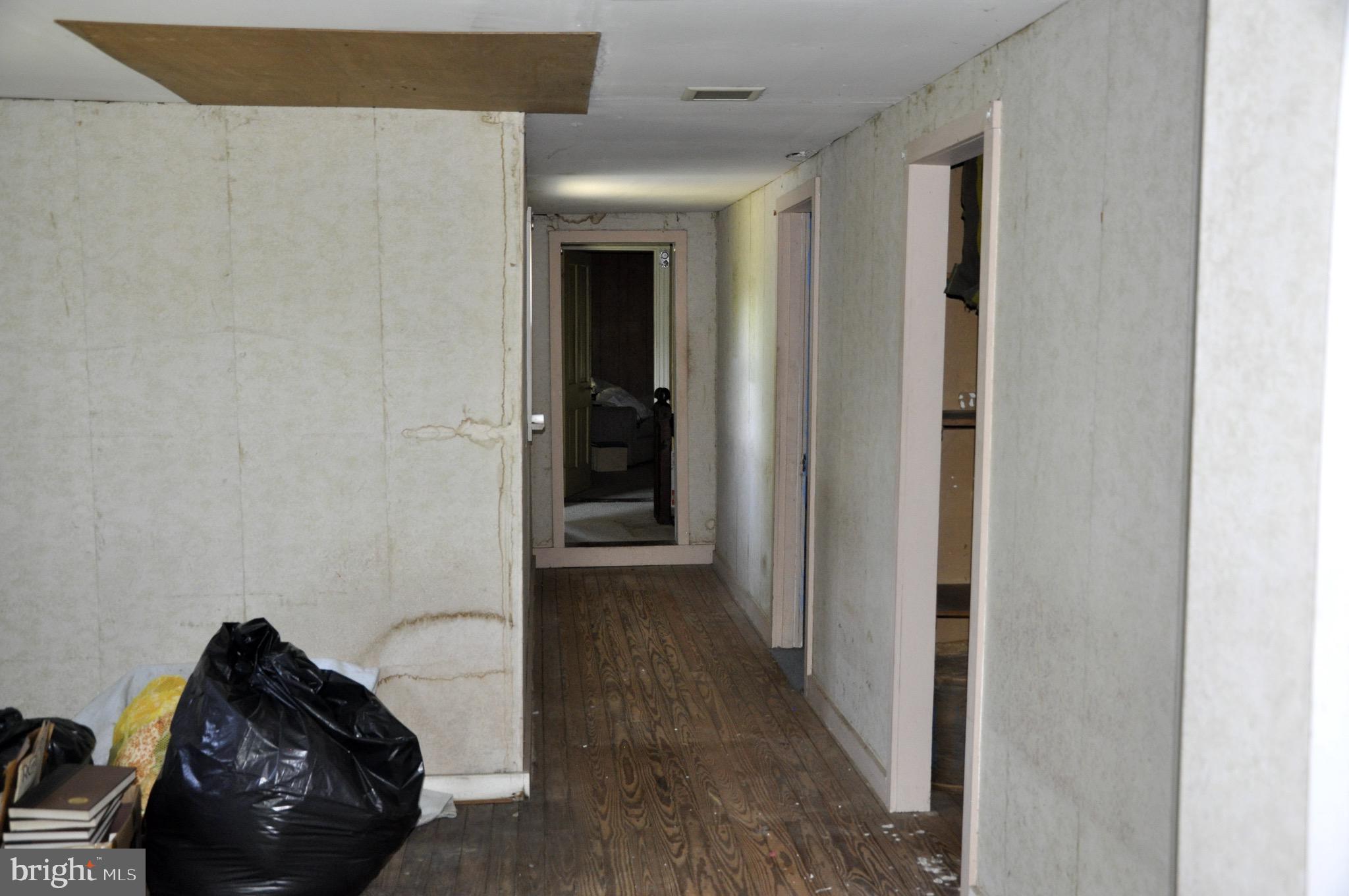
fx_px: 1403
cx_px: 674
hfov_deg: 51.3
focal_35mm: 38
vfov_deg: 35.4
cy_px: 448
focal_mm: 25
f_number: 4
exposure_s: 1/60
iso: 800
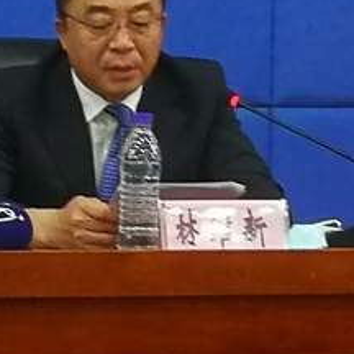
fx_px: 3367
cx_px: 97
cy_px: 100
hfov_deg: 6.0
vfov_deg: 6.0
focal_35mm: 291
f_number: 2.2
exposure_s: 1/25
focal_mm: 3.95
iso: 500
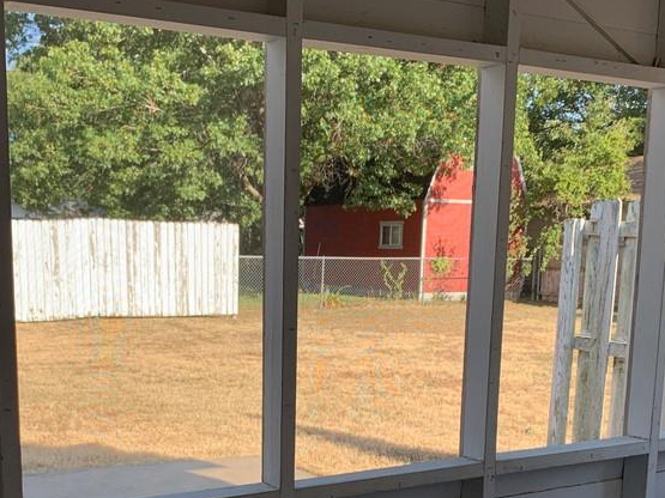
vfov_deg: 29.4
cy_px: 415
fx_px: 922
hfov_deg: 39.6
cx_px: 298
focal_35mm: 48
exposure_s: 1/643
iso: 25
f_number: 1.8
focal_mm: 4.25
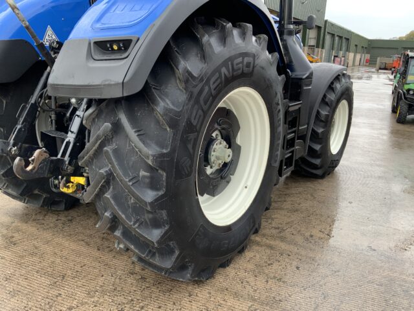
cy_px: 156
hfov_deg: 61.7
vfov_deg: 48.2
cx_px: 207
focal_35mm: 29
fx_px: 347
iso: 40
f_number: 1.8
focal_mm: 3
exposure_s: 1/122
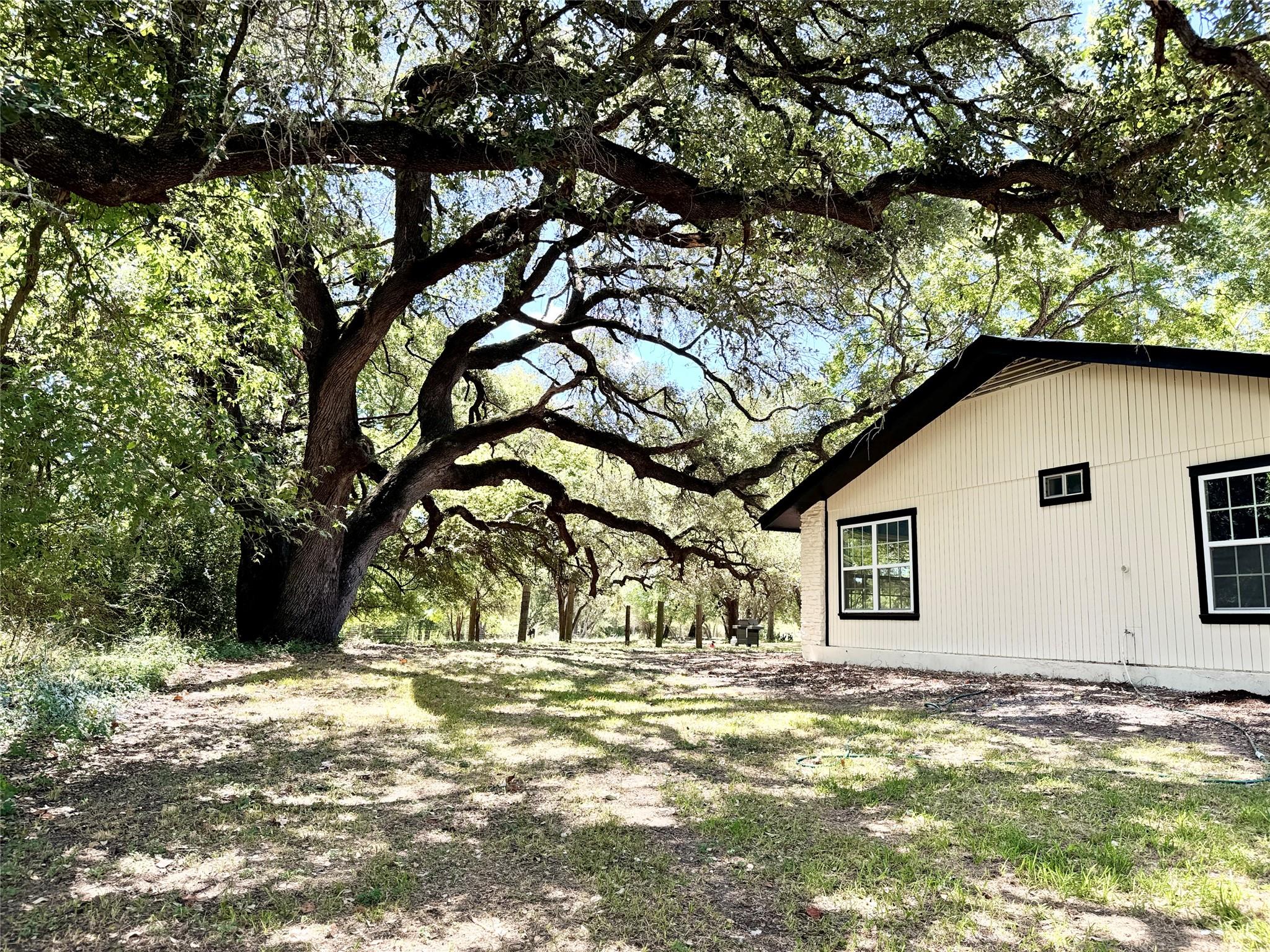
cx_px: 635
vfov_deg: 56.8
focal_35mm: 24
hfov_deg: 71.6
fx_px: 881
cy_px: 476
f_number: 1.78
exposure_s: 1/481
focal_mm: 6.76
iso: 80
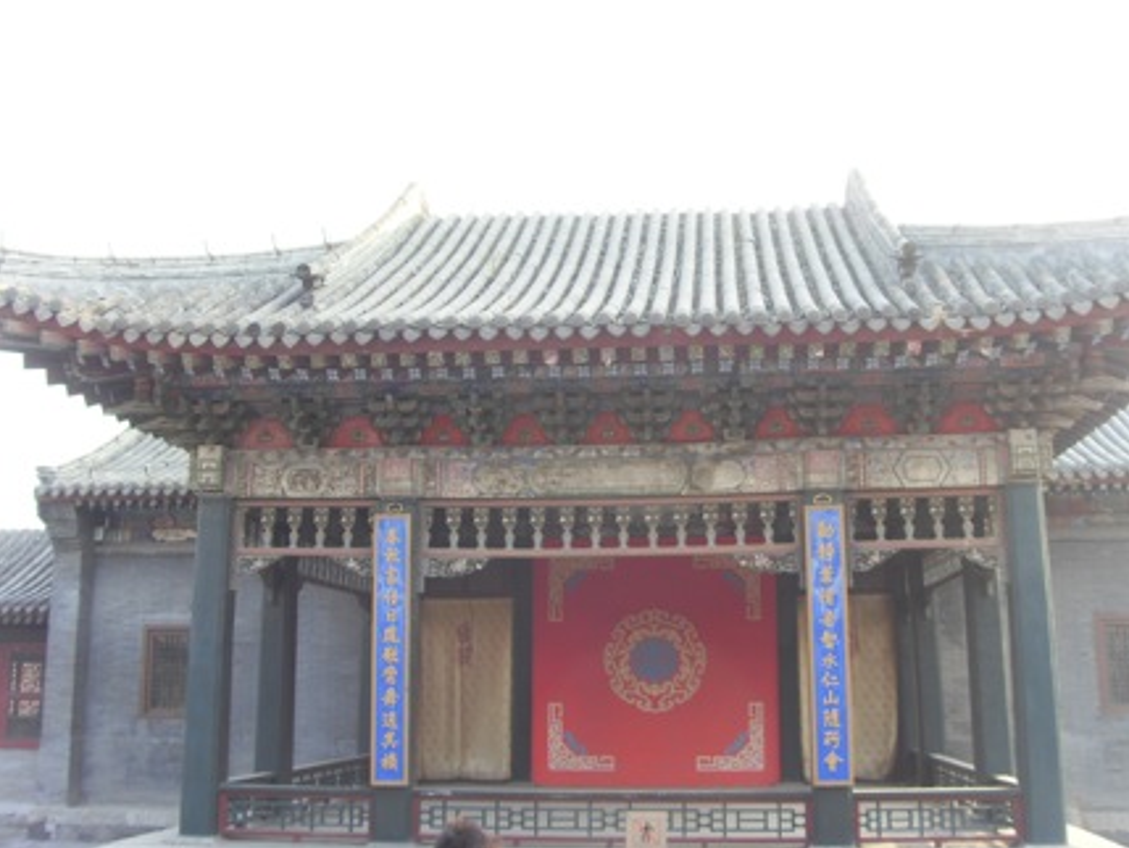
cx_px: 576
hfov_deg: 46.8
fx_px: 1305
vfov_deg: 36.0
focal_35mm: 40
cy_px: 424
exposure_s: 1/90
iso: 100
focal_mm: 6.6
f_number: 3.5
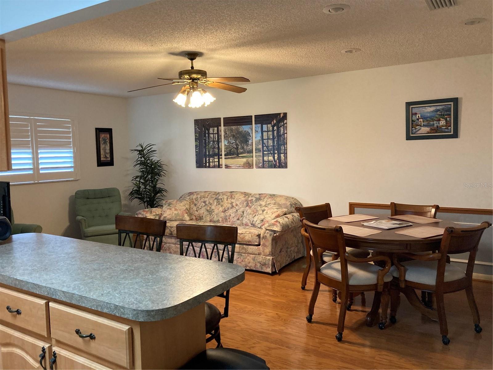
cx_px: 246
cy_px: 185
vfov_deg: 49.7
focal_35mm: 28
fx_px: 399
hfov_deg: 63.4
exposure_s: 1/60
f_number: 1.8
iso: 250
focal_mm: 3.99
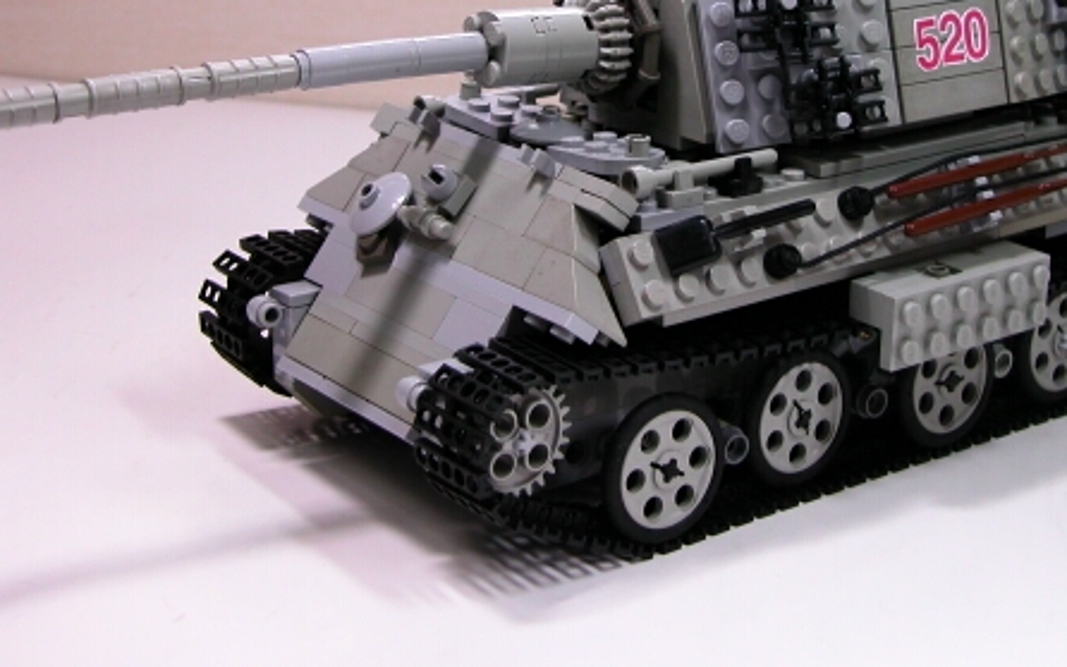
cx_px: 603
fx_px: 2211
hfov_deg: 27.1
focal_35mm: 76
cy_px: 136
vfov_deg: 17.0
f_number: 3
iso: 100
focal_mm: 12.7
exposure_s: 1/39.9
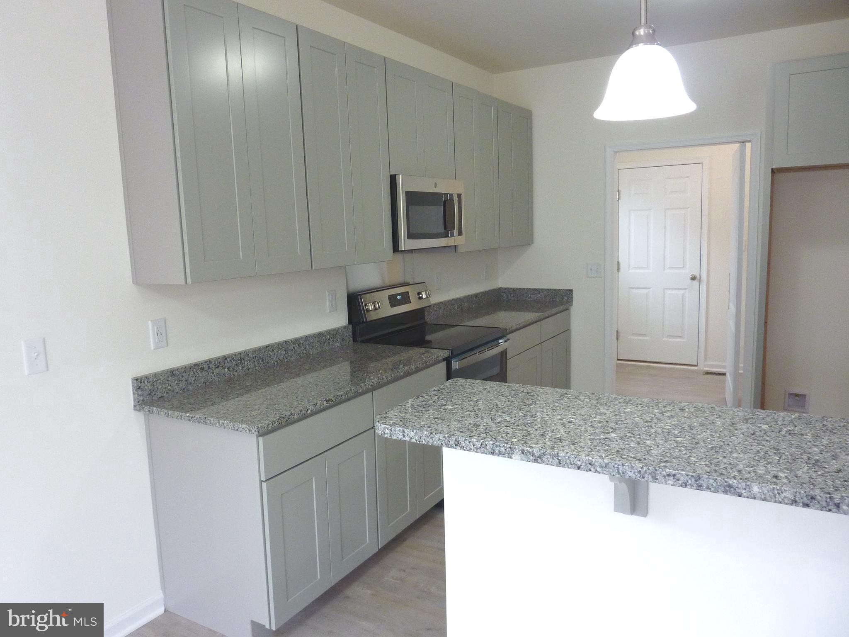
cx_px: 424
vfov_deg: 54.9
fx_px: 613
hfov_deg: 69.4
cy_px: 318
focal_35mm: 25
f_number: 3.3
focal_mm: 4.1
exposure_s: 1/30
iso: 200
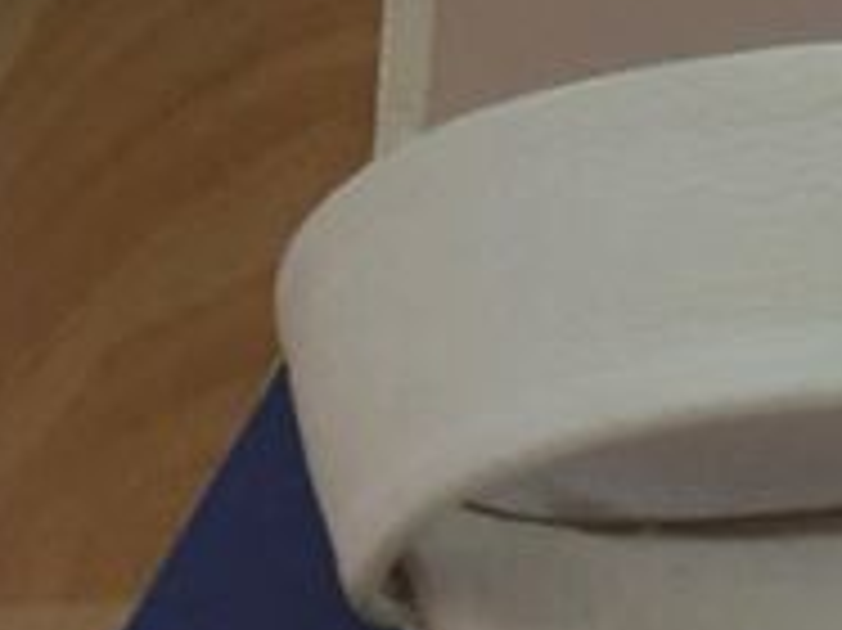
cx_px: 1689
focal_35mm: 139
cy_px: 86
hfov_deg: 12.5
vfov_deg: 10.6
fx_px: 3379
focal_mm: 4.3
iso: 640
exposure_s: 1/10
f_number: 1.5
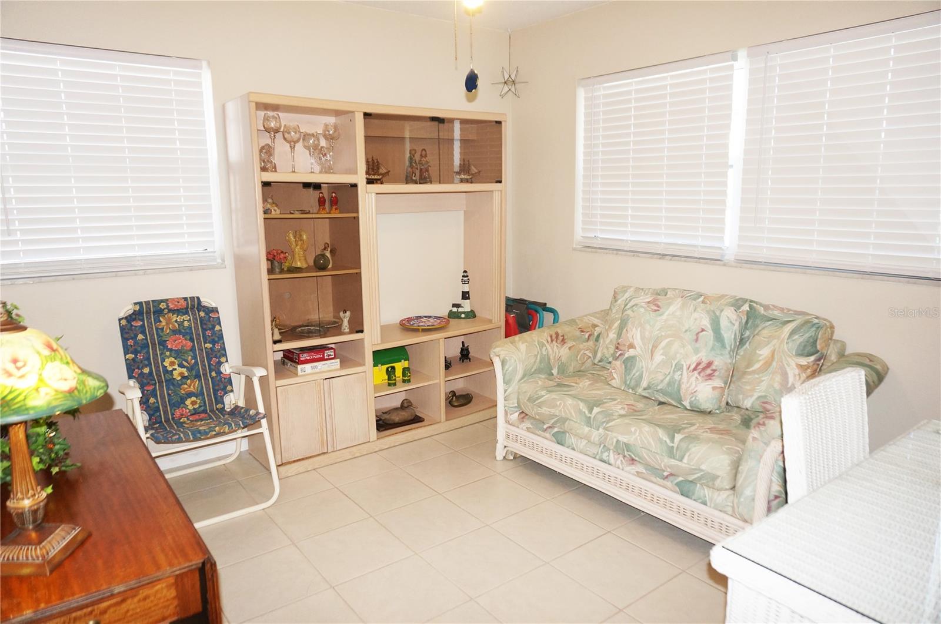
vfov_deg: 53.0
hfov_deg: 73.8
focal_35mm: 24
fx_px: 626
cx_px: 470
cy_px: 312
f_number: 4
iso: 640
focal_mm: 16
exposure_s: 1/160
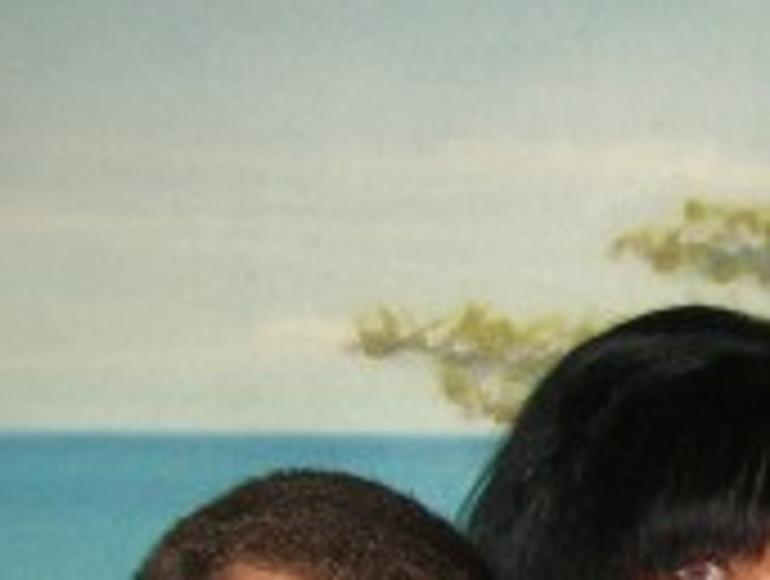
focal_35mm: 133
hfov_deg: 13.8
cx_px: 1193
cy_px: 737
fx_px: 2965
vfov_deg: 10.9
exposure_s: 1/60
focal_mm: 7.9
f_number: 2.8
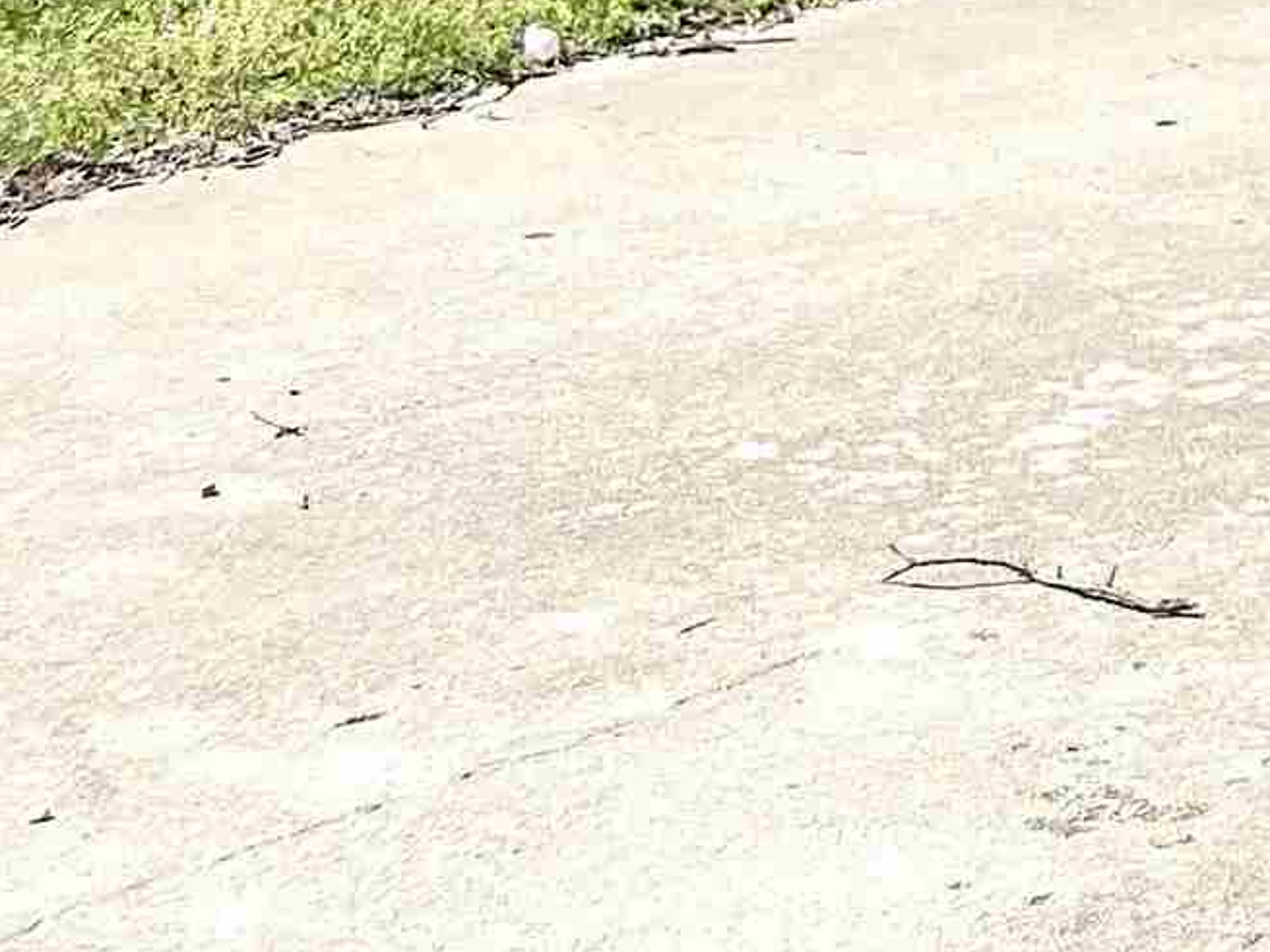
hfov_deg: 13.5
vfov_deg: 10.6
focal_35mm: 122
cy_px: -1264
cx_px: 2635
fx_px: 4475
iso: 50
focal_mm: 5.7
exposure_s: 1/3968
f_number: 1.5
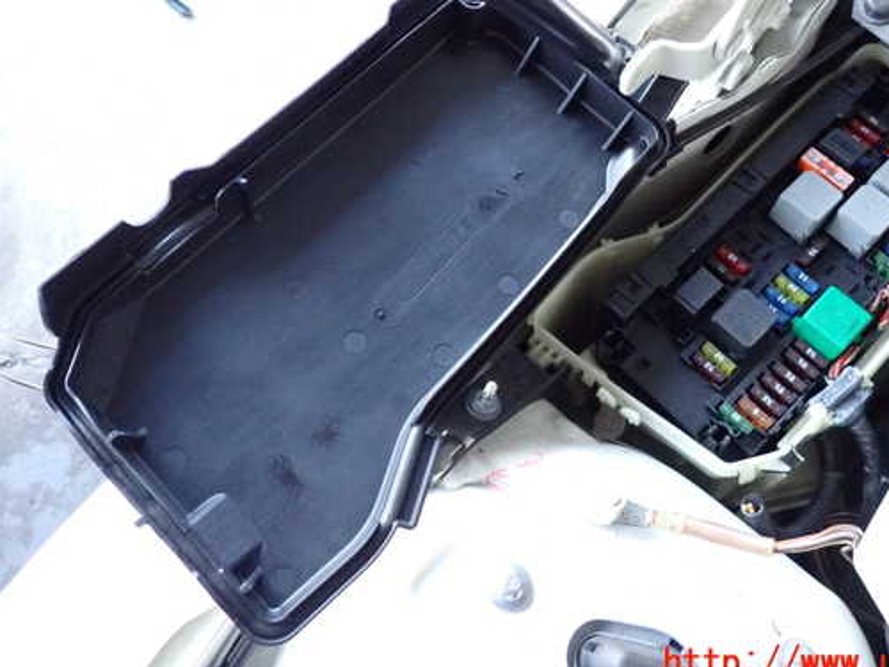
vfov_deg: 46.7
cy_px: 286
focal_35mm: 30
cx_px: 532
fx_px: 770
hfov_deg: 59.5
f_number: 2
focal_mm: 4.5
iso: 1250
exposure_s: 1/125
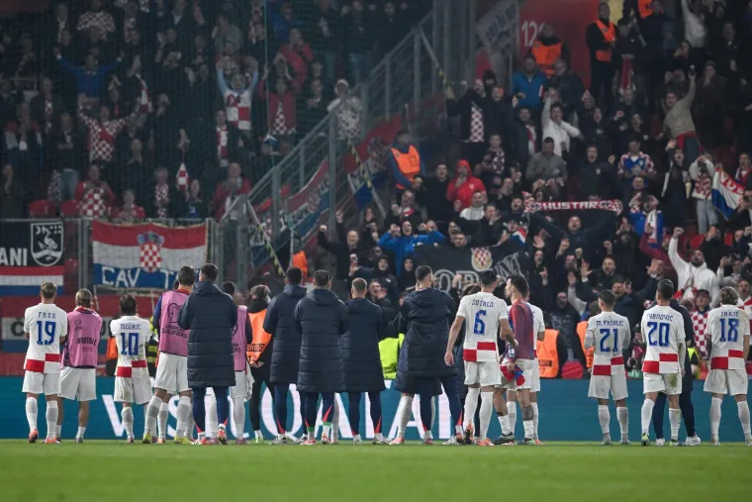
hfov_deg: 5.2
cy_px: 251
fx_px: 8357
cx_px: 376
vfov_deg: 3.4
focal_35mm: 400
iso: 4000
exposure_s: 1/3200
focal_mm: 400
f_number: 4
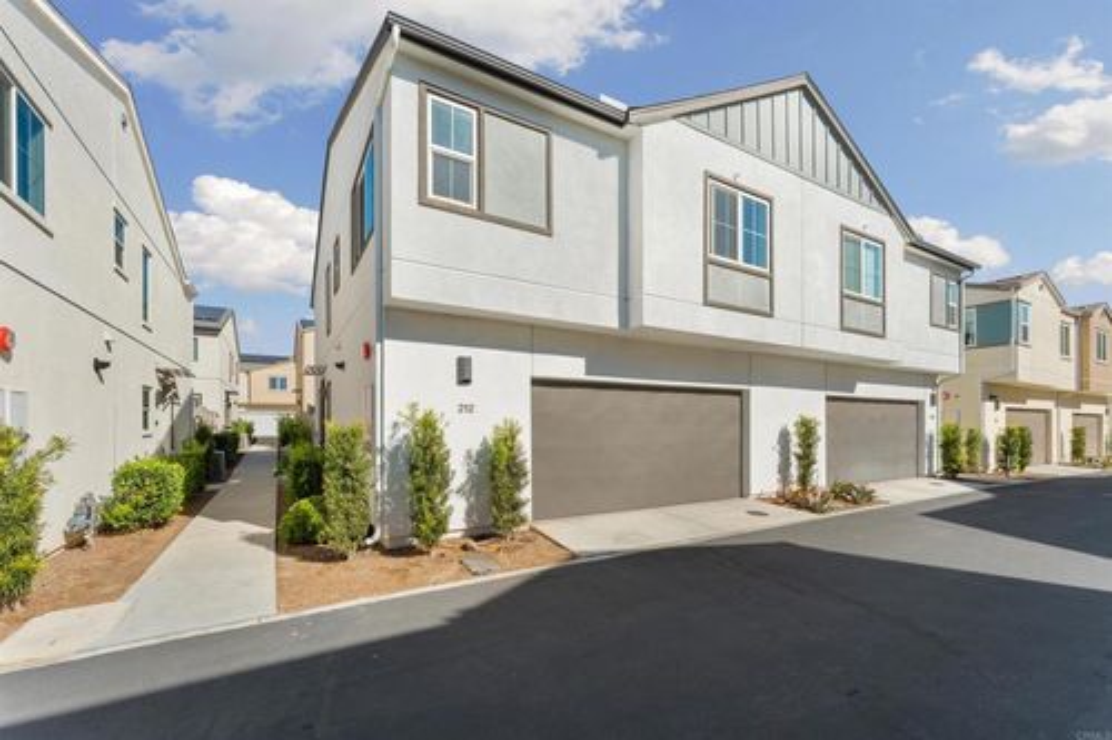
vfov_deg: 81.2
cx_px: 556
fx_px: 432
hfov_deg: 104.3
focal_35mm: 14
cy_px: 370
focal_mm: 14
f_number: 11
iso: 640
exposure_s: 1/125
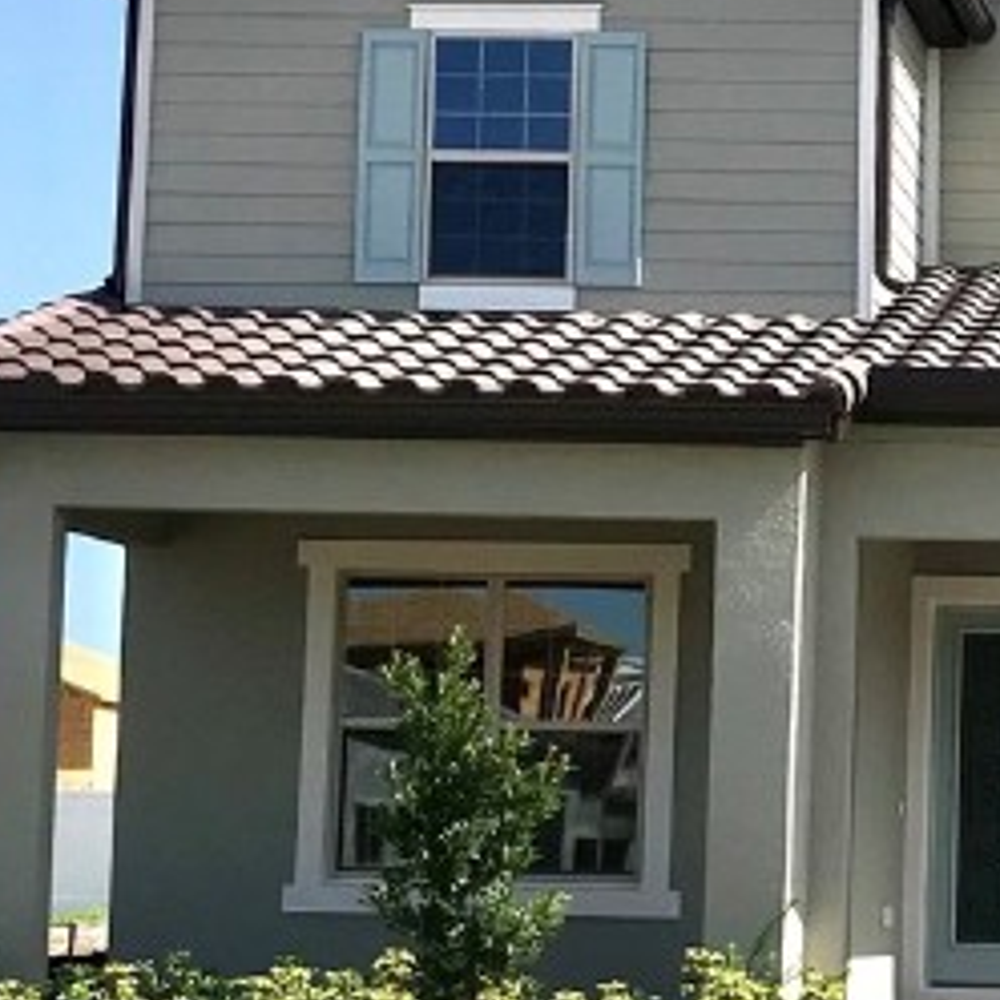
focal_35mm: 102
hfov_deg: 16.3
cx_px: 1242
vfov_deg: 17.0
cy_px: 645
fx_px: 3334
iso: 20
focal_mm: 3.99
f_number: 1.8
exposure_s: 1/3096
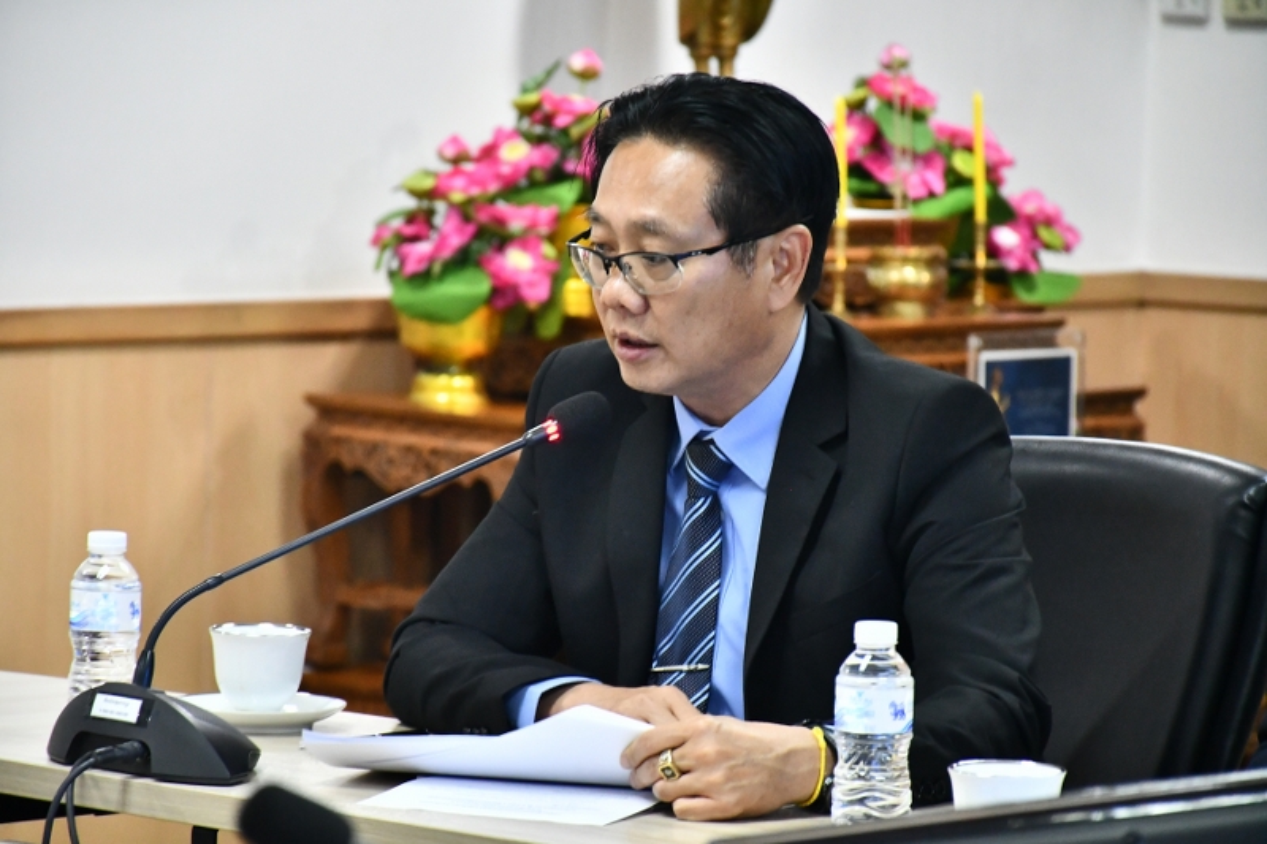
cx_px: 634
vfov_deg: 7.0
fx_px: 6861
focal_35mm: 195
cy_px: 422
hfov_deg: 10.6
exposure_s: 1/100
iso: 4000
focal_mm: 130
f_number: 5.6
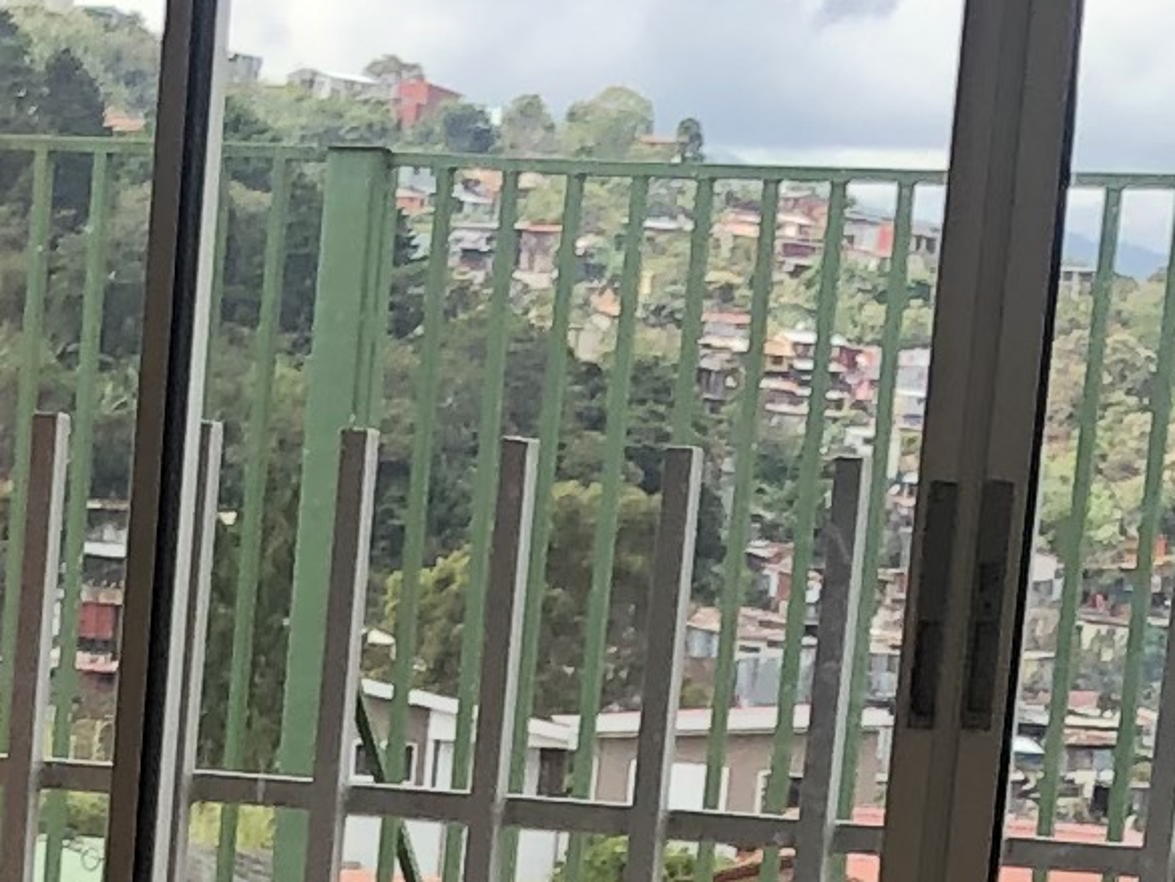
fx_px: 6553
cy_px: 2216
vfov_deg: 7.2
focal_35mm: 193
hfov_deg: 10.2
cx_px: 92
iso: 20
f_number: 1.8
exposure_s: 1/461
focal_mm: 4
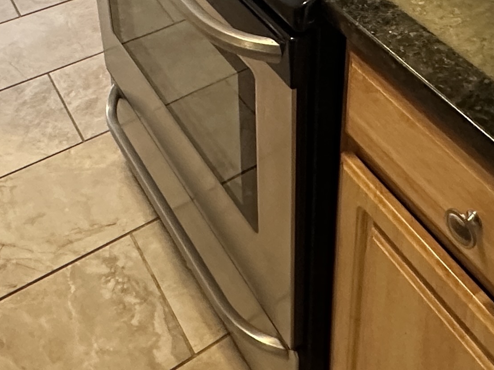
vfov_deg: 24.3
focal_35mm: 51
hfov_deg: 37.5
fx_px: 728
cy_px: -133
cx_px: 267
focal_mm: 2.22
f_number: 2.2
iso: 400
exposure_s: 1/60
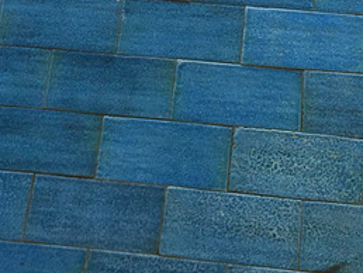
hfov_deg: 17.1
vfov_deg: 12.2
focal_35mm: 115
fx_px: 1207
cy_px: -156
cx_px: 153
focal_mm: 4.15
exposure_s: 1/100
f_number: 2.2
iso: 25
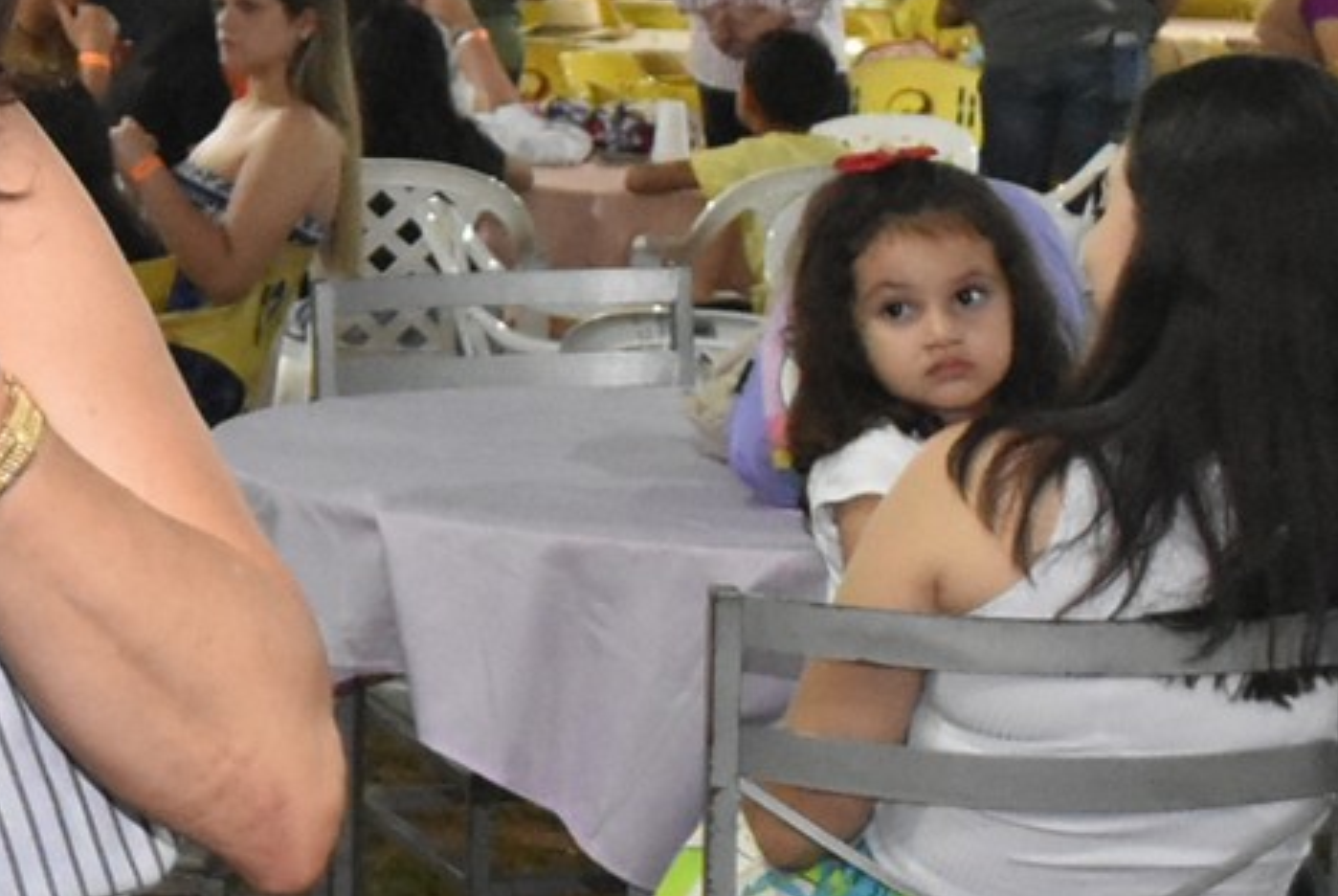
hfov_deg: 15.1
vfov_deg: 10.6
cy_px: -178
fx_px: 4726
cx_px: -564
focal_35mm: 127
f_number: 5
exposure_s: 1/80
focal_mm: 22
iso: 5000
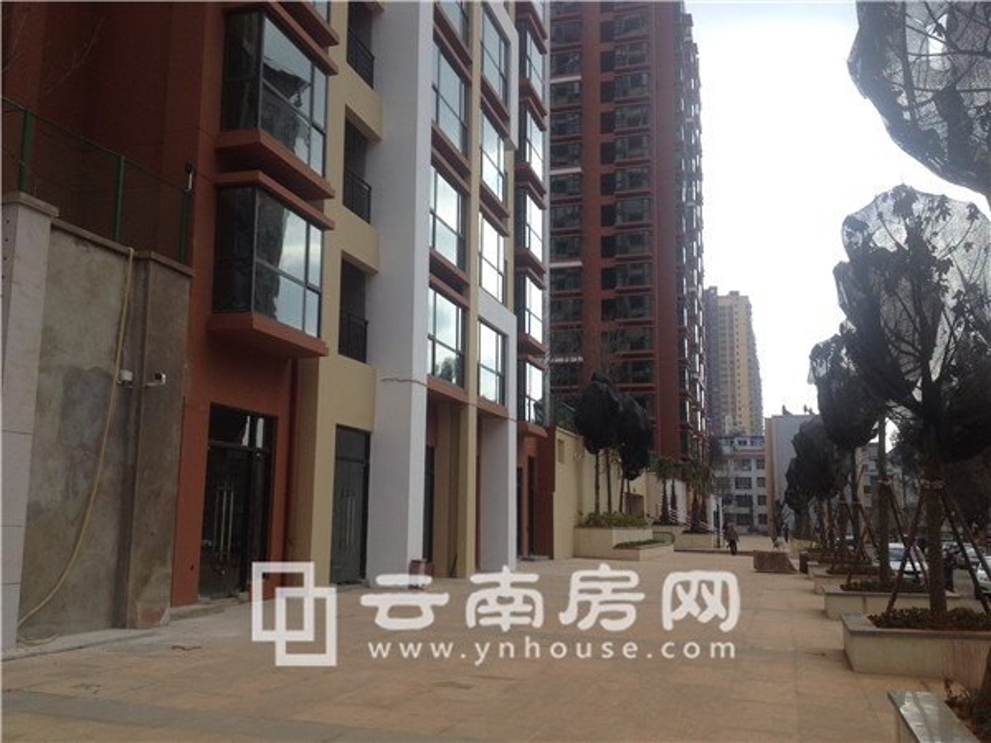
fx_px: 1002
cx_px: 496
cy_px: 372
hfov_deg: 52.6
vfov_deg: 40.7
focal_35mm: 35
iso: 50
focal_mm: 4.28
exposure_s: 1/1042
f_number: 2.4
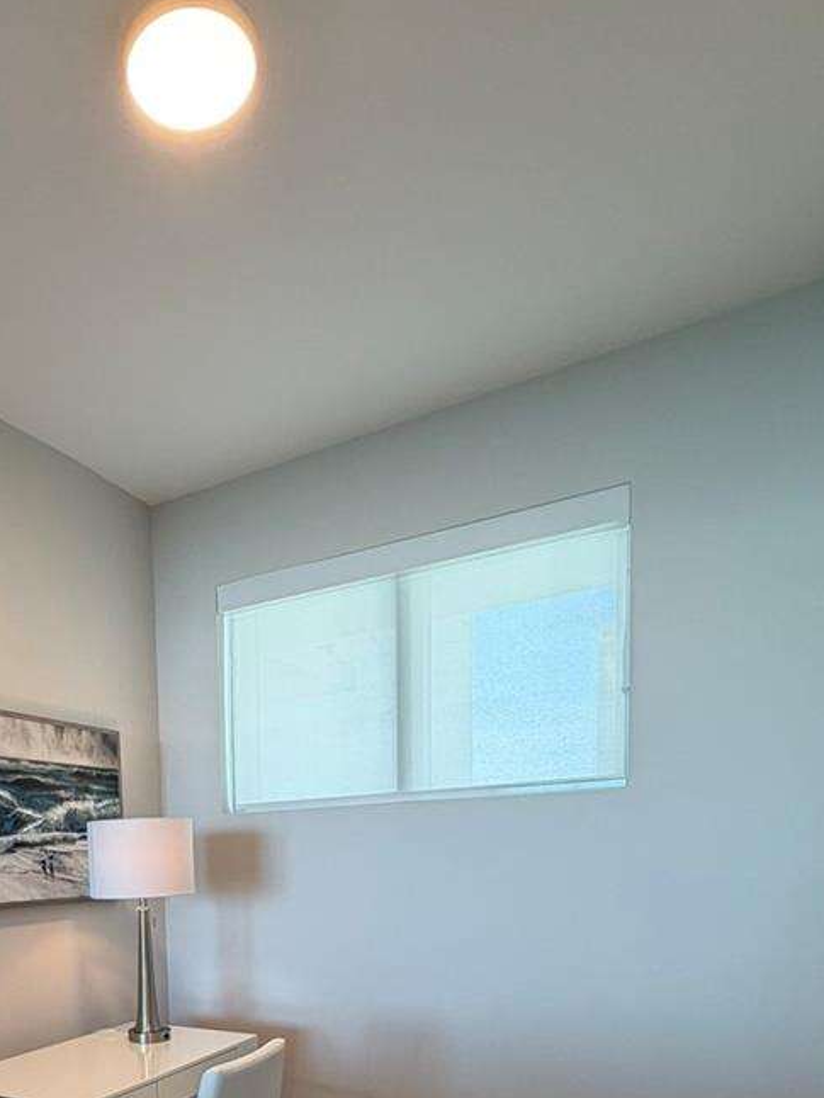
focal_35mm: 26
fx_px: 825
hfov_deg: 50.5
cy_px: 925
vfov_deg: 60.1
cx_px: 190
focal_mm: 2.22
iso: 200
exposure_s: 1/120
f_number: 2.2
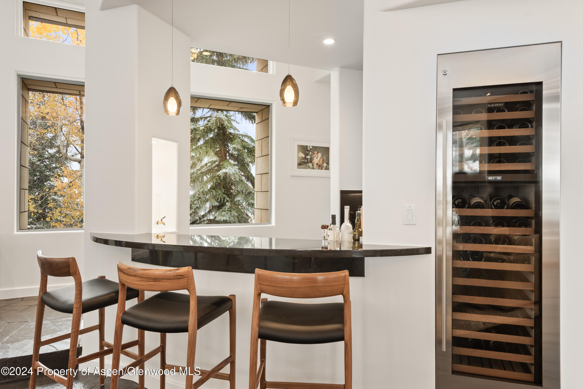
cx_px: 292
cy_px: 194
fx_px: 405
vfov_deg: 51.3
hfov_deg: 71.5
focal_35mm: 25
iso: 1250
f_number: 7.1
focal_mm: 25
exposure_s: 1/15
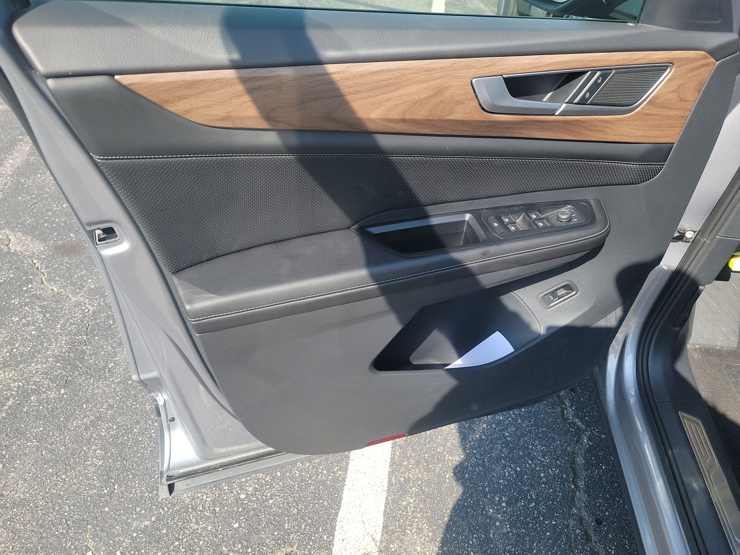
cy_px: 278
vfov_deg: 56.8
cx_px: 370
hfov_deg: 71.6
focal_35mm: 24
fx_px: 513
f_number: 1.8
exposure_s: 1/241
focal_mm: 6.7
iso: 50
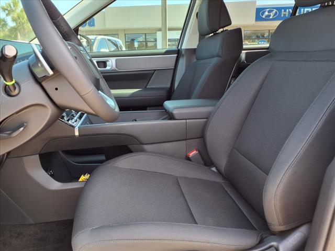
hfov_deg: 65.3
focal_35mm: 27
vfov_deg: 51.4
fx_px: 261
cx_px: 168
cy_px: 126
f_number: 1.9
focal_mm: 3.58
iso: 64
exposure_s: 1/120
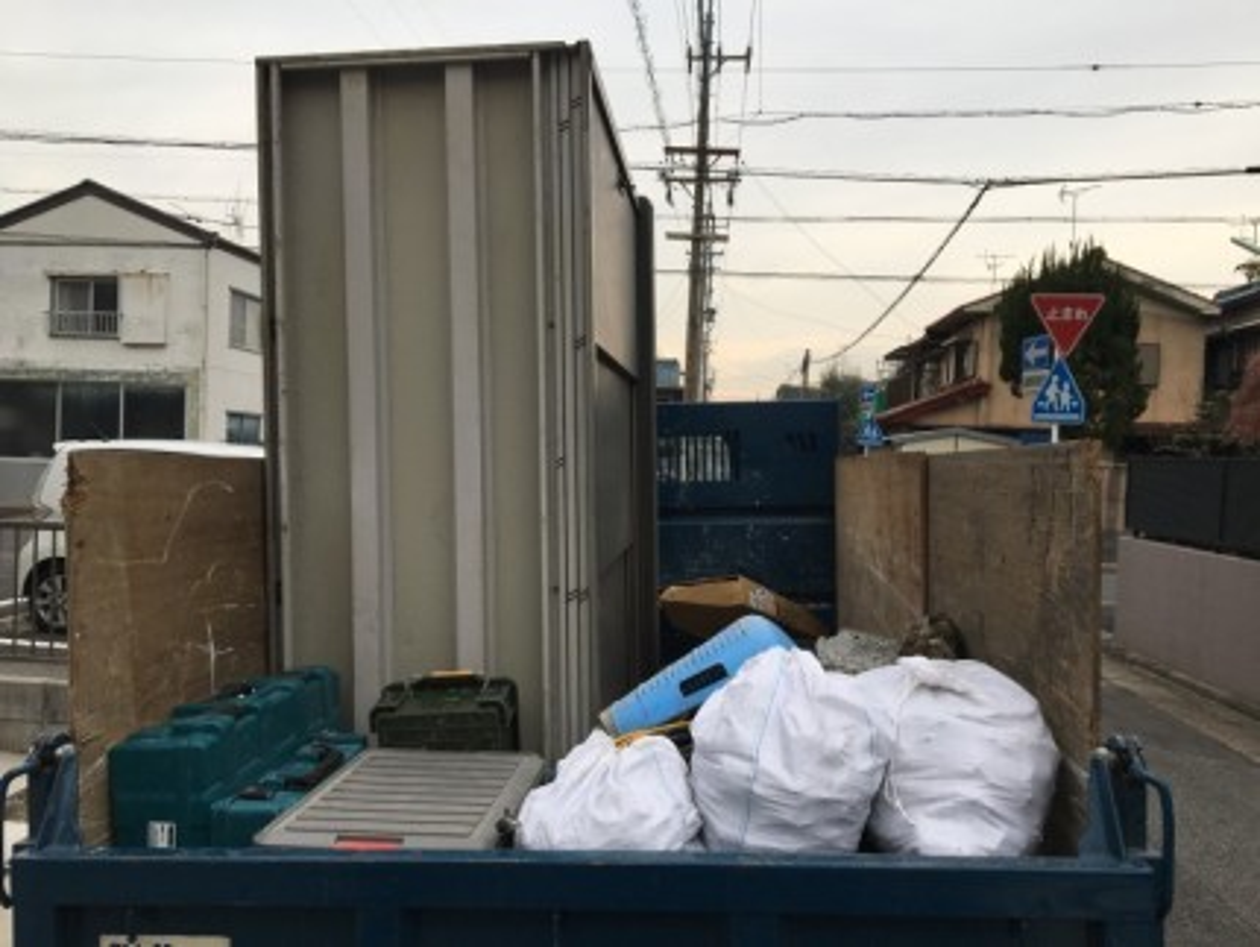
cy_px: 474
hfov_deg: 61.6
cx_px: 630
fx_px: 1056
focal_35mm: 29
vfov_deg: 48.3
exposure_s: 1/413
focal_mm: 4.15
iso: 25
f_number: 2.2
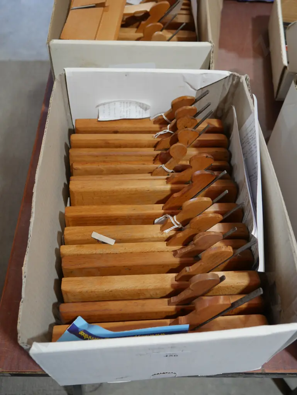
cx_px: 148
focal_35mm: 34
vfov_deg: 53.9
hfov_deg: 41.8
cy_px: 198
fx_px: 389
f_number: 4
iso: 250
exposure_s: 1/60
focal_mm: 17
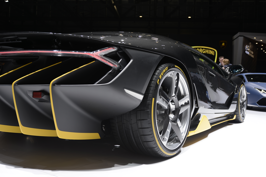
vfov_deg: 37.8
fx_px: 258
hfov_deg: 54.5
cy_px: 88
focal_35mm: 35
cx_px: 133
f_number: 7.1
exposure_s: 1/50
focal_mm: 35
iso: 100
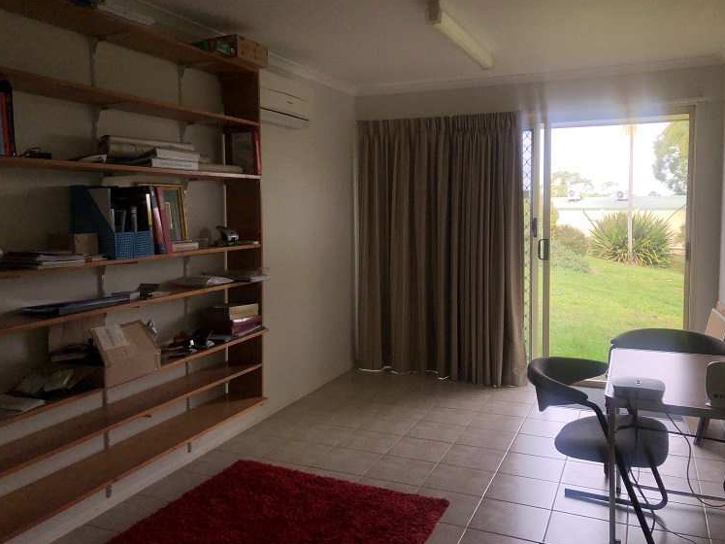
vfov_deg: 46.8
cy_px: 263
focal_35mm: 30
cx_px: 347
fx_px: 628
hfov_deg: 60.0
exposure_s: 1/889
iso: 40
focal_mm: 3.99
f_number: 1.8
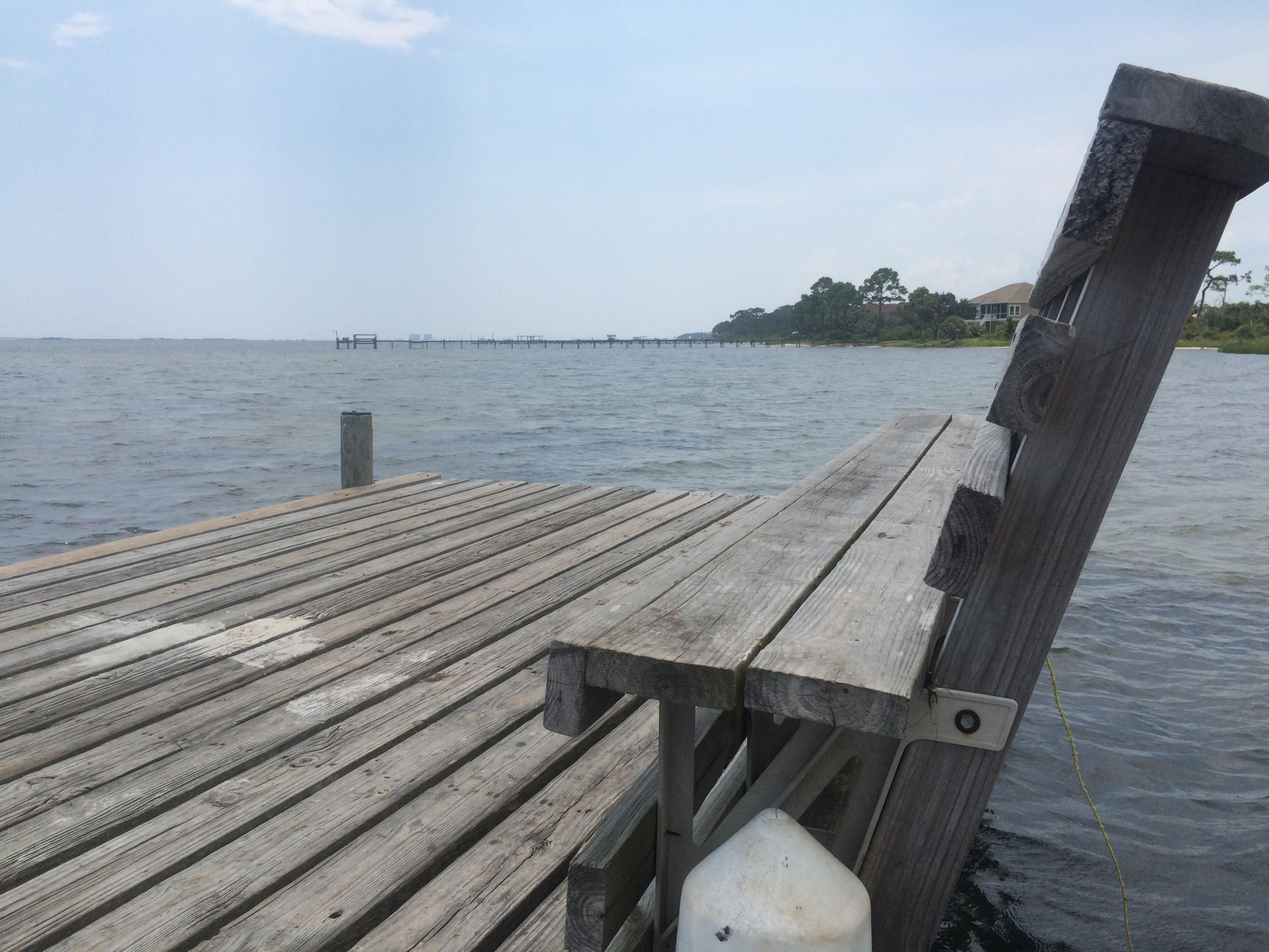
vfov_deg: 48.2
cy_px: 476
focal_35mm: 29
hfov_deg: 61.7
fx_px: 1063
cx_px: 634
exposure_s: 1/3425
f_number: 2.2
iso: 32
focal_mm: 4.15
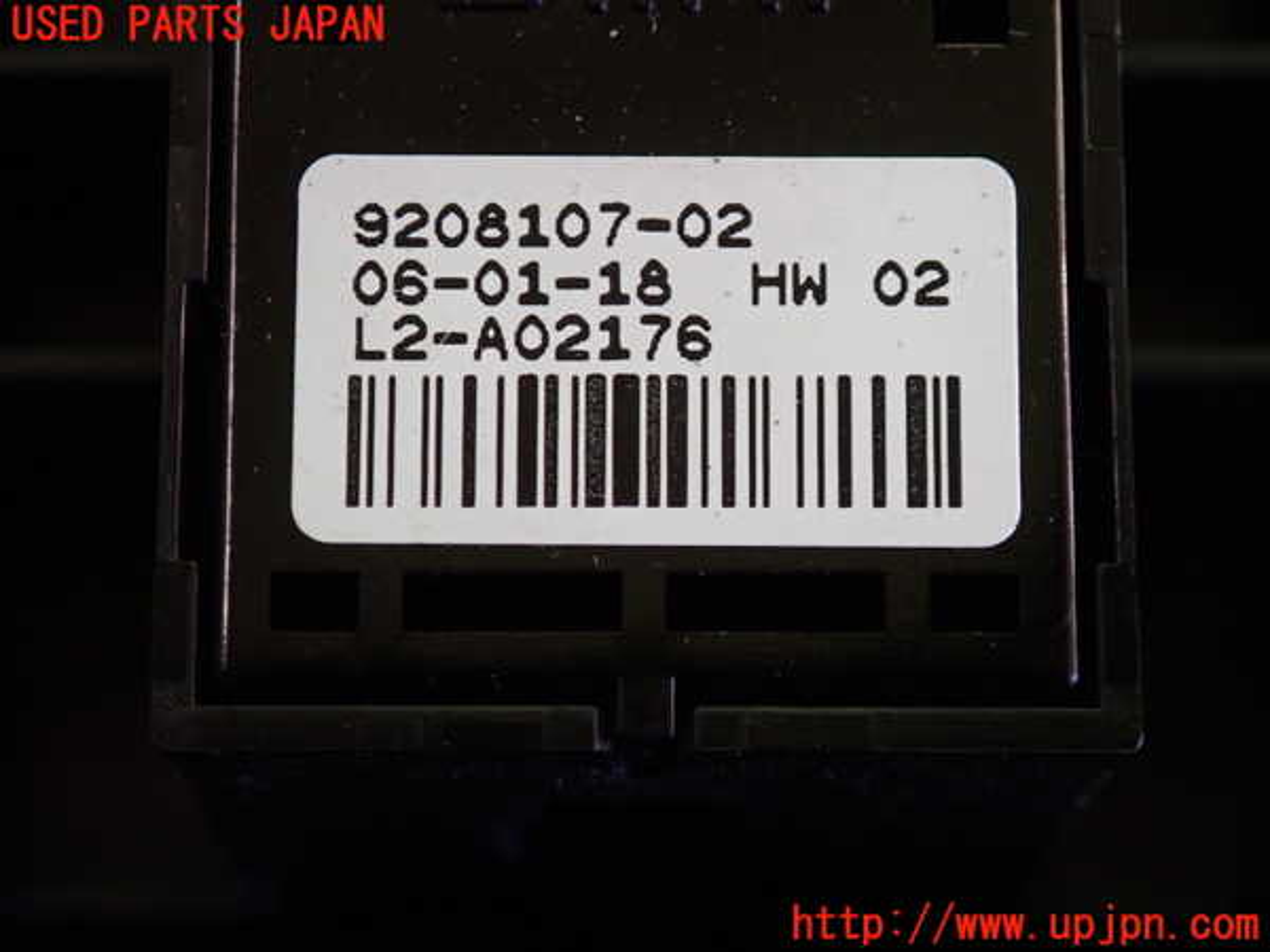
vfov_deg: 14.8
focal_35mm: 100
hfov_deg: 19.6
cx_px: 635
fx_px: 3669
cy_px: 476
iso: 500
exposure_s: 1/100
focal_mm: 18
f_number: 4.9
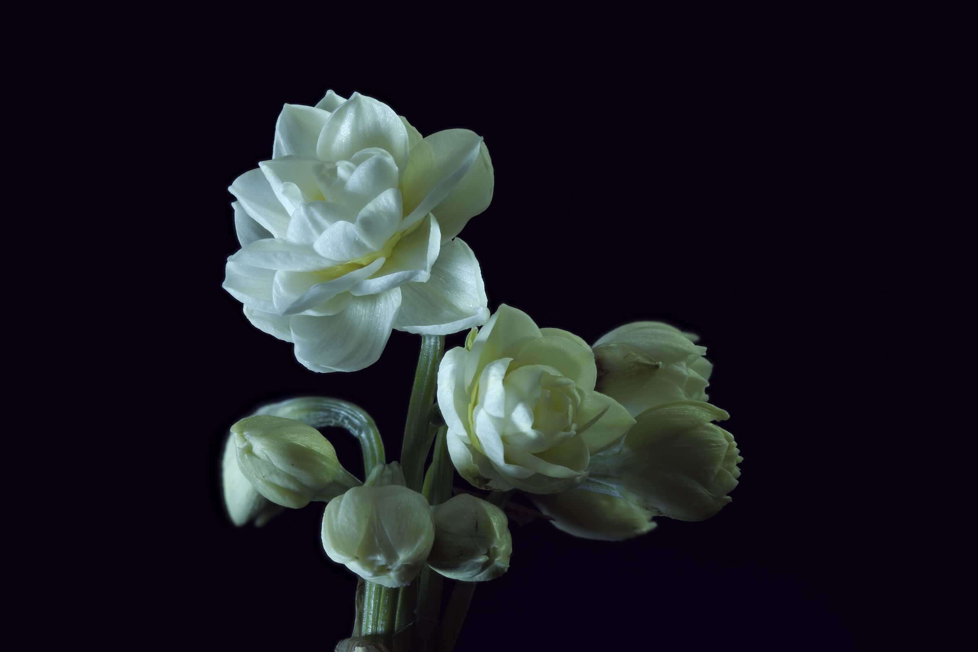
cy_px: 326
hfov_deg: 19.5
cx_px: 489
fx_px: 2852
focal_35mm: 105
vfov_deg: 13.0
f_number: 11
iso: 100
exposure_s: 1/1.25
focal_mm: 105
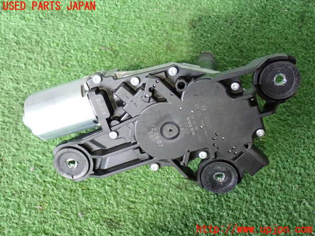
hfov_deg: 40.4
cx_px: 158
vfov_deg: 30.9
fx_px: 428
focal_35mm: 47
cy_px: 118
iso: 800
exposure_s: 1/30
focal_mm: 8.4
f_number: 3.1
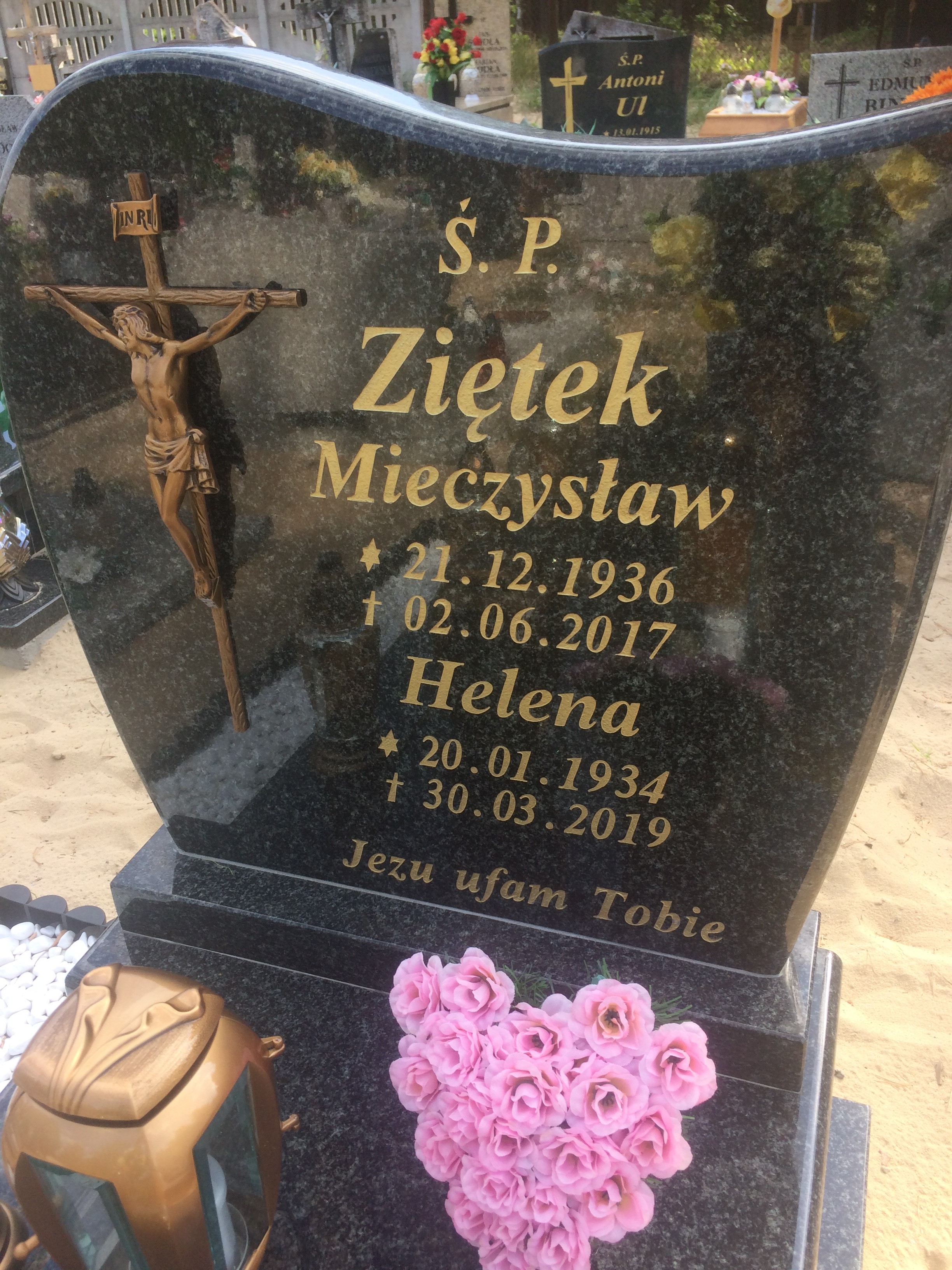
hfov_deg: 48.2
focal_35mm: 29
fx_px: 1063
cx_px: 476
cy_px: 635
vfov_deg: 61.7
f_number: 2.2
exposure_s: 1/488
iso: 32
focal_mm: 4.15
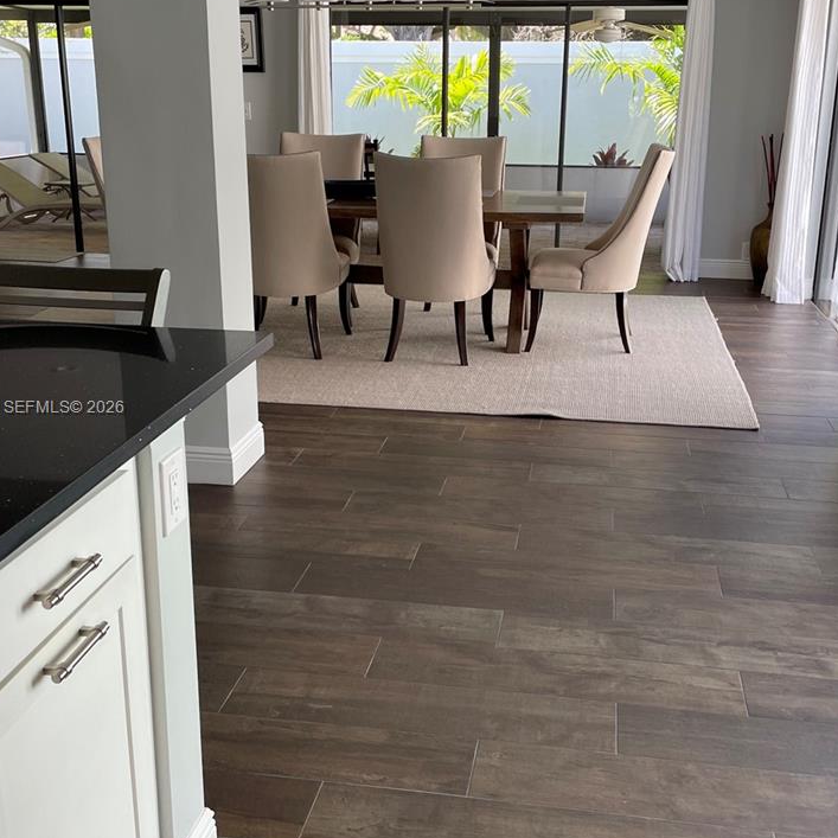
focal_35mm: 39
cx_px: 439
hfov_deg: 42.8
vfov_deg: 42.8
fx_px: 1068
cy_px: 409
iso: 50
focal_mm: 4.2
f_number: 1.6
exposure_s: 1/111
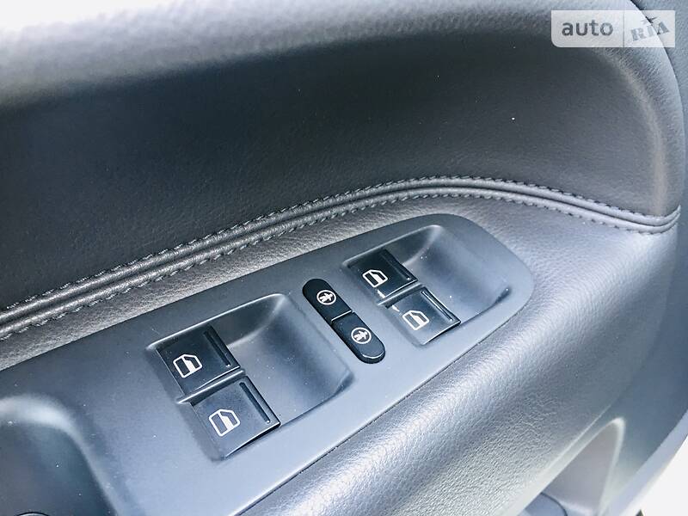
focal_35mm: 29
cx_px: 344
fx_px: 576
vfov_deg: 48.2
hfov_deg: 61.7
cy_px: 258
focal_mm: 4.2
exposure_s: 1/33
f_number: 2.2
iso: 100
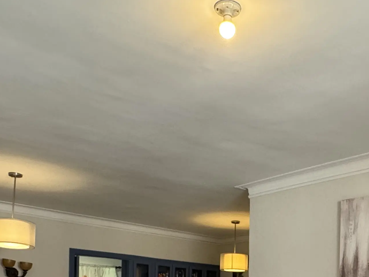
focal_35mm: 44
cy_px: 320
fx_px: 469
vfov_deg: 29.0
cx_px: 259
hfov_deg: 42.1
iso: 200
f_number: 2.2
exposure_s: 1/60
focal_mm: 2.22
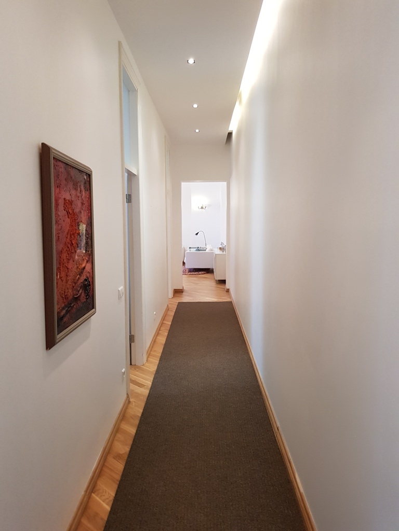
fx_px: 400
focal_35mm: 26
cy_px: 266
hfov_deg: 53.1
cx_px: 200
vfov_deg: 67.3
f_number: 1.7
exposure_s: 1/33
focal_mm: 4.2
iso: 200
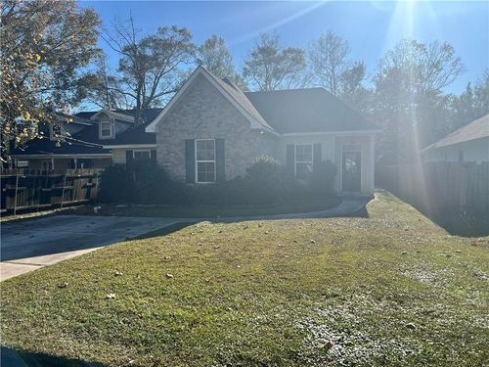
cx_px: 244
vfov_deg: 53.1
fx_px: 367
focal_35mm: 26
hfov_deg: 67.3
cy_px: 184
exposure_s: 1/5319
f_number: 1.5
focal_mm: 5.7
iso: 50
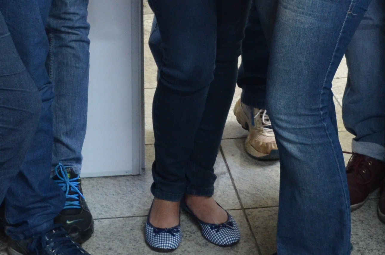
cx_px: 210
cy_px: -171
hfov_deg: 19.9
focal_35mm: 103
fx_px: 1099
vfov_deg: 12.3
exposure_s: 1/30
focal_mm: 18
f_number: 3.5
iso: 900
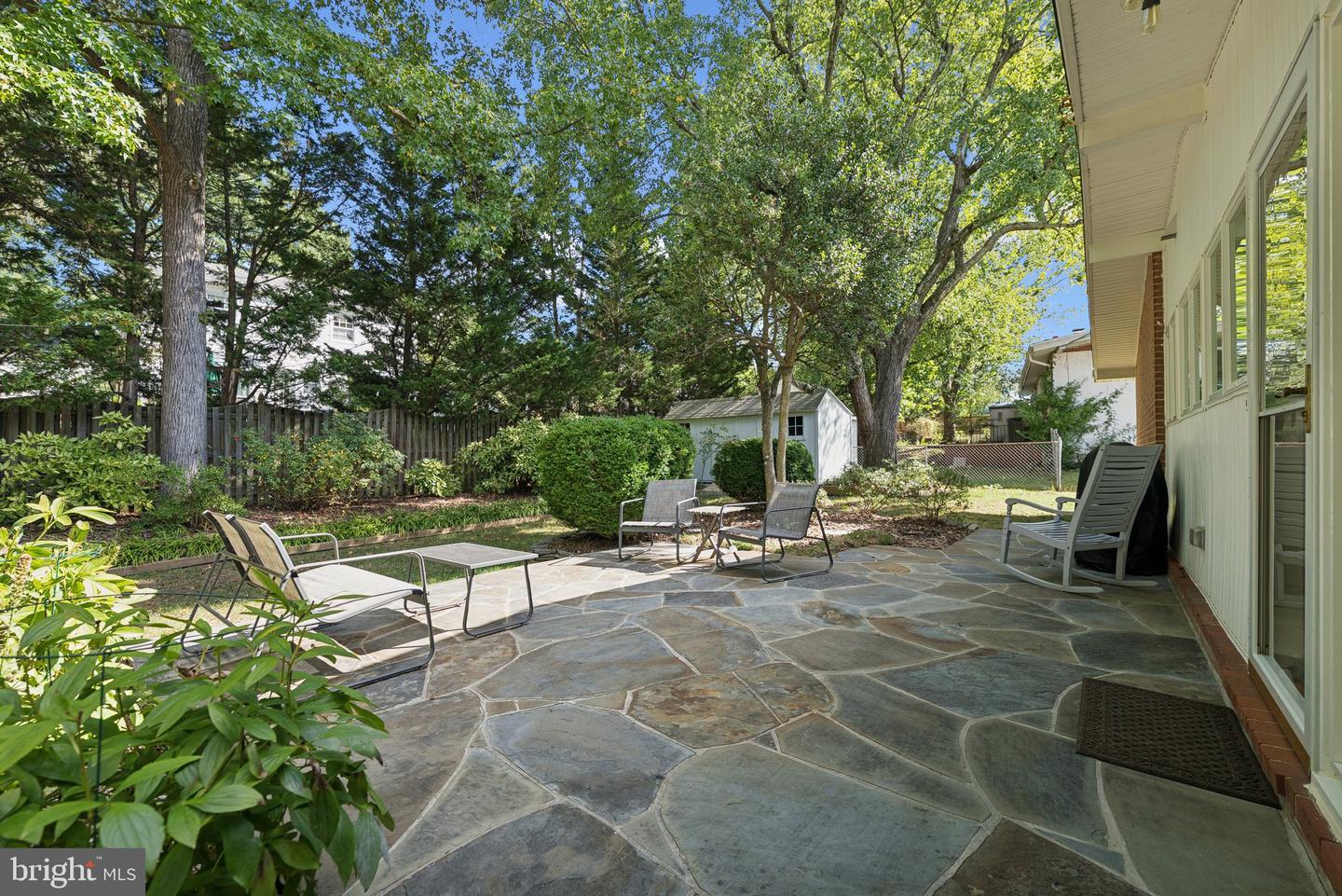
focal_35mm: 14
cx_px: 671
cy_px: 448
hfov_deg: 104.2
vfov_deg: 81.2
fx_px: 522
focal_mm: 14
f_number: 4.5
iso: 80
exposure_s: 1/80
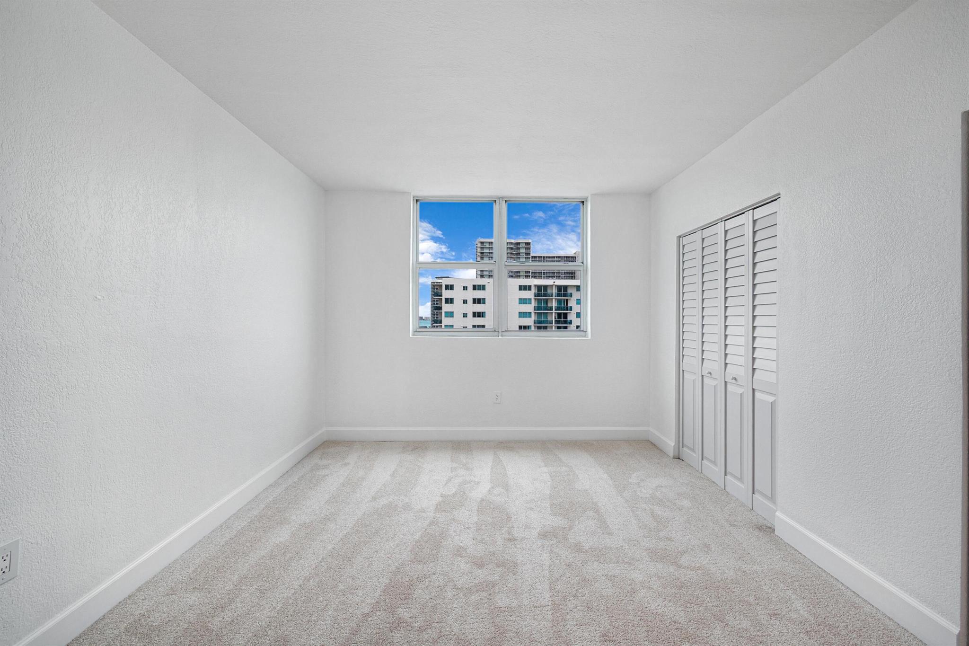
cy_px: 323
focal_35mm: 14
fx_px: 377
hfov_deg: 104.3
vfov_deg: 81.2
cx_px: 484
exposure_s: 1/60
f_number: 5.6
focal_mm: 7
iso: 100
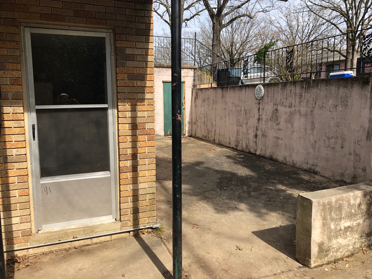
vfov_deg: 49.7
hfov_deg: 63.4
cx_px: 186
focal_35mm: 28
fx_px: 301
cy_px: 140
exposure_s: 1/979
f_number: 1.8
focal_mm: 3.99
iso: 20
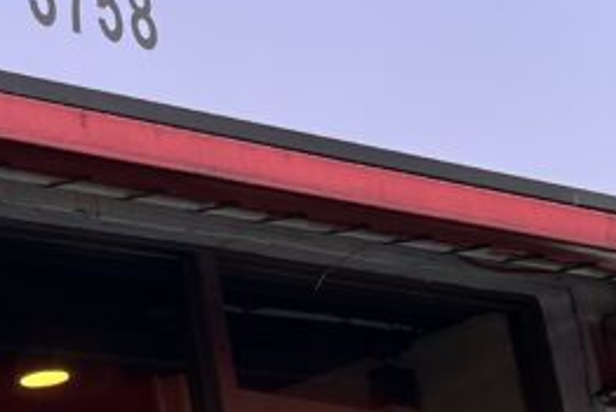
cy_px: 238
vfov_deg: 10.4
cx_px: 139
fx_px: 2260
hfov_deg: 15.4
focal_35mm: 132
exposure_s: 1/288
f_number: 1.6
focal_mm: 5.1
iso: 40
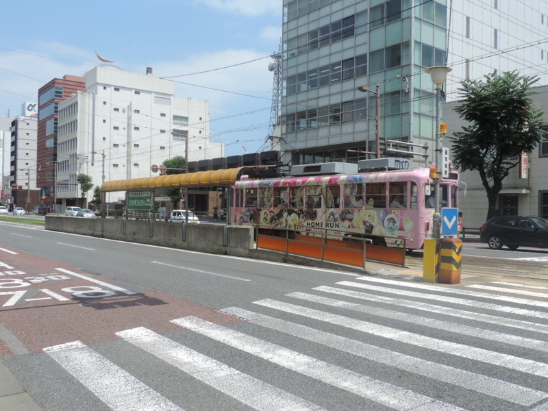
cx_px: 274
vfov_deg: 42.9
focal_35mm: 33
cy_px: 206
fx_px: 522
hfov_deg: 55.4
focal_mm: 5.8
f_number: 3.2
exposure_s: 1/1000
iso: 80
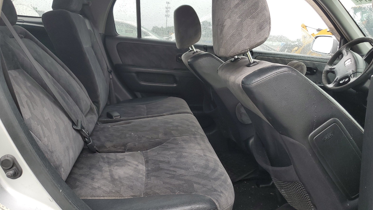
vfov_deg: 40.1
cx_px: 190
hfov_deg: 66.1
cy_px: 91
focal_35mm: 29
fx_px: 287
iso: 56
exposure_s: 1/120
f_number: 1.5
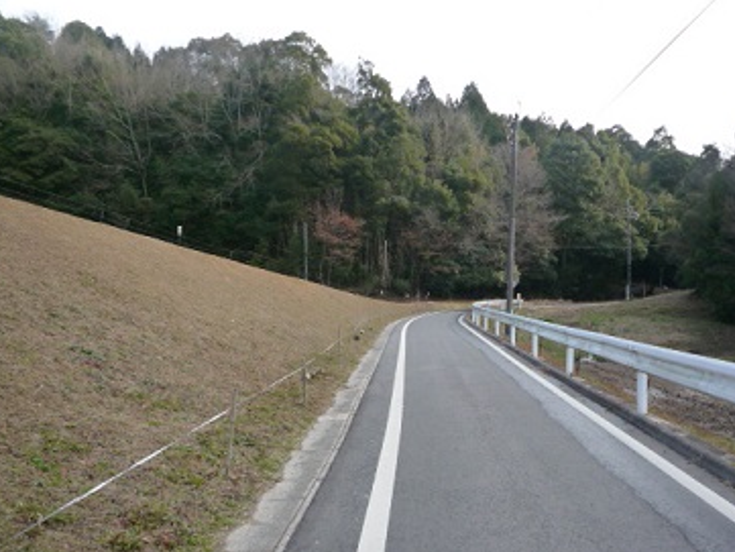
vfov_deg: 45.2
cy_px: 336
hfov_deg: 58.0
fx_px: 658
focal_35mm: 31
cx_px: 430
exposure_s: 1/400
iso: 160
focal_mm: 4.4
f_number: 2.8
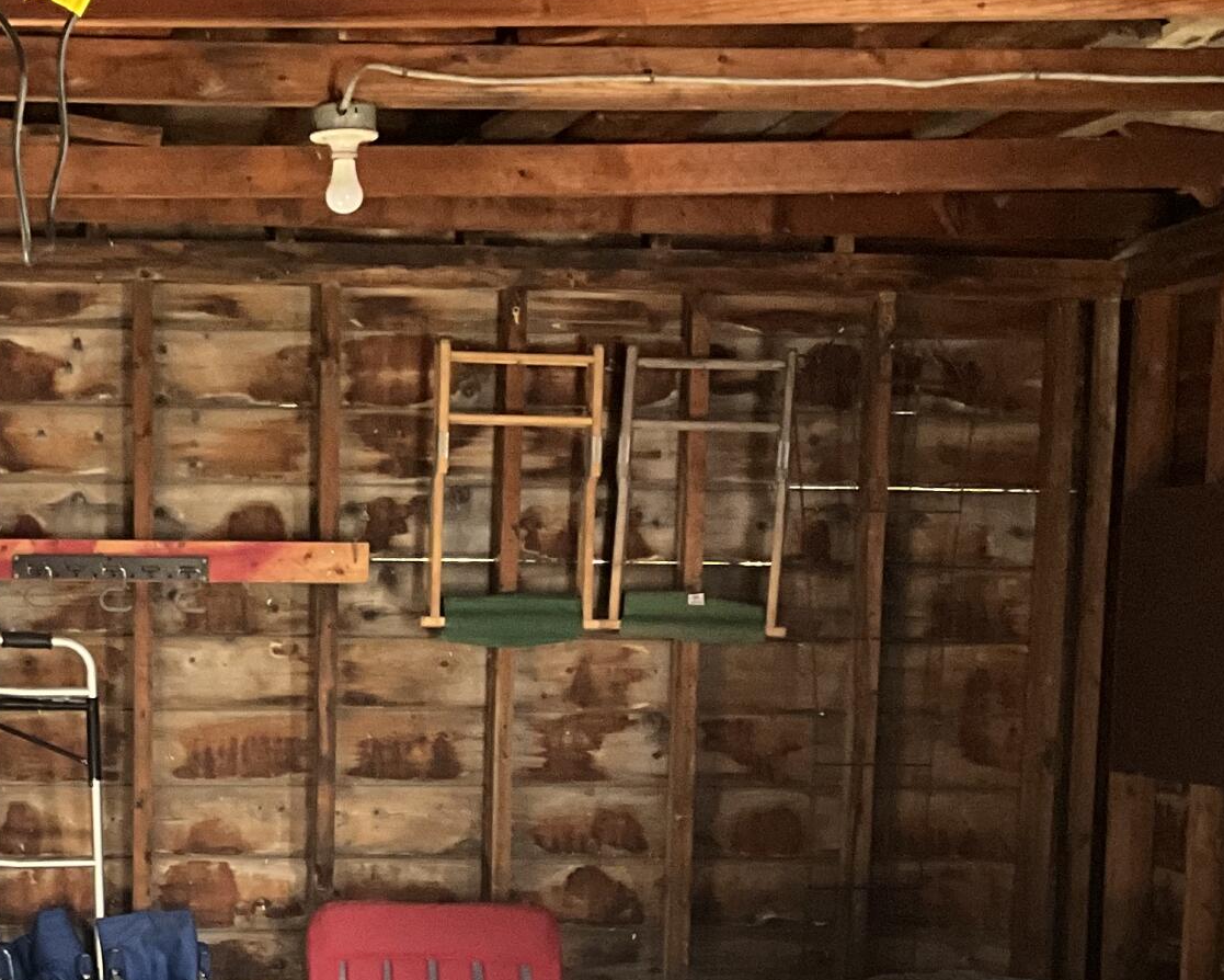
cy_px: 976
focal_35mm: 76
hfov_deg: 24.7
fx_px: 2754
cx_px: 243
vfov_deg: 19.6
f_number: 1.8
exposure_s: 1/60
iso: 125
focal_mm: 3
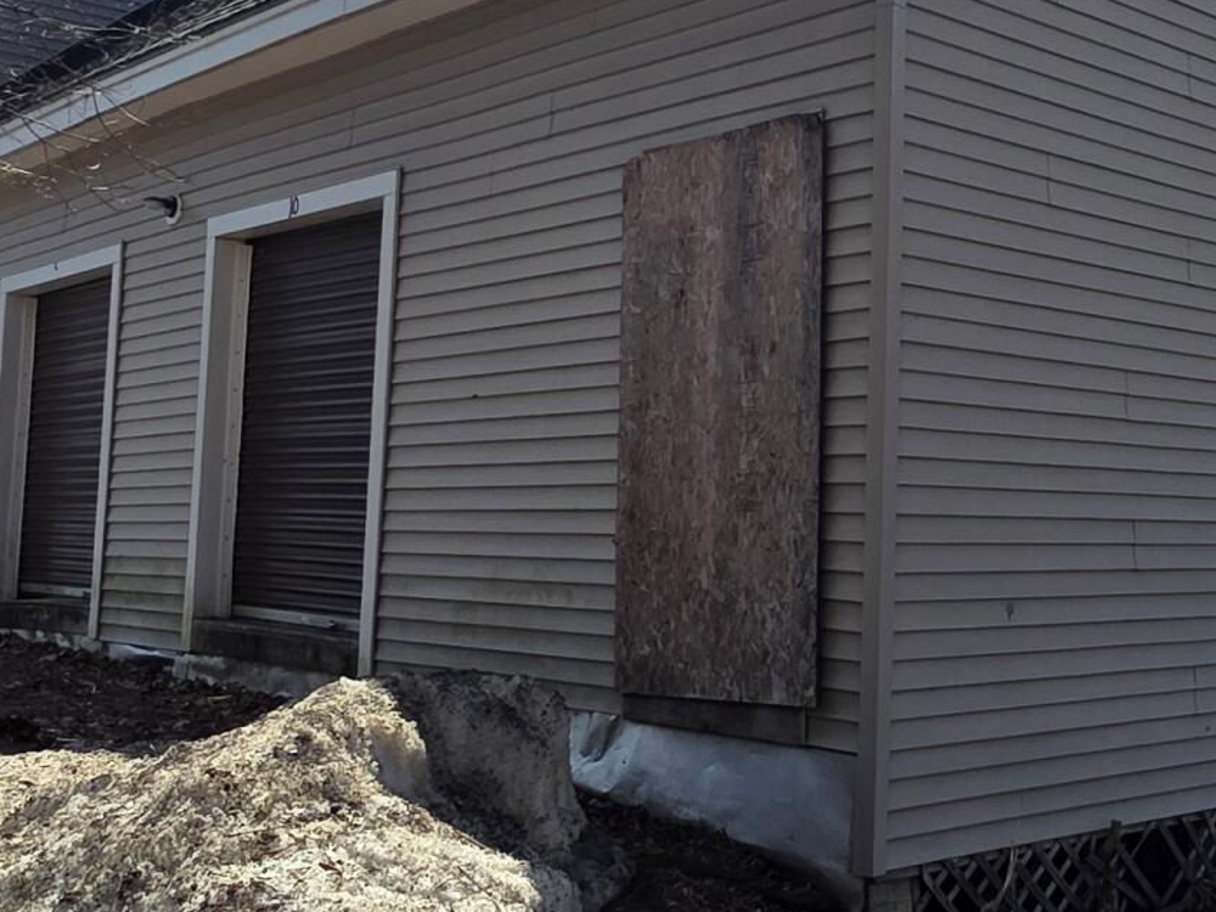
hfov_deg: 40.2
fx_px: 1616
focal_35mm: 46
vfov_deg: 31.5
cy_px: 379
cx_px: 890
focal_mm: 2.2
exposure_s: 1/1925
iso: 40
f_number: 1.9
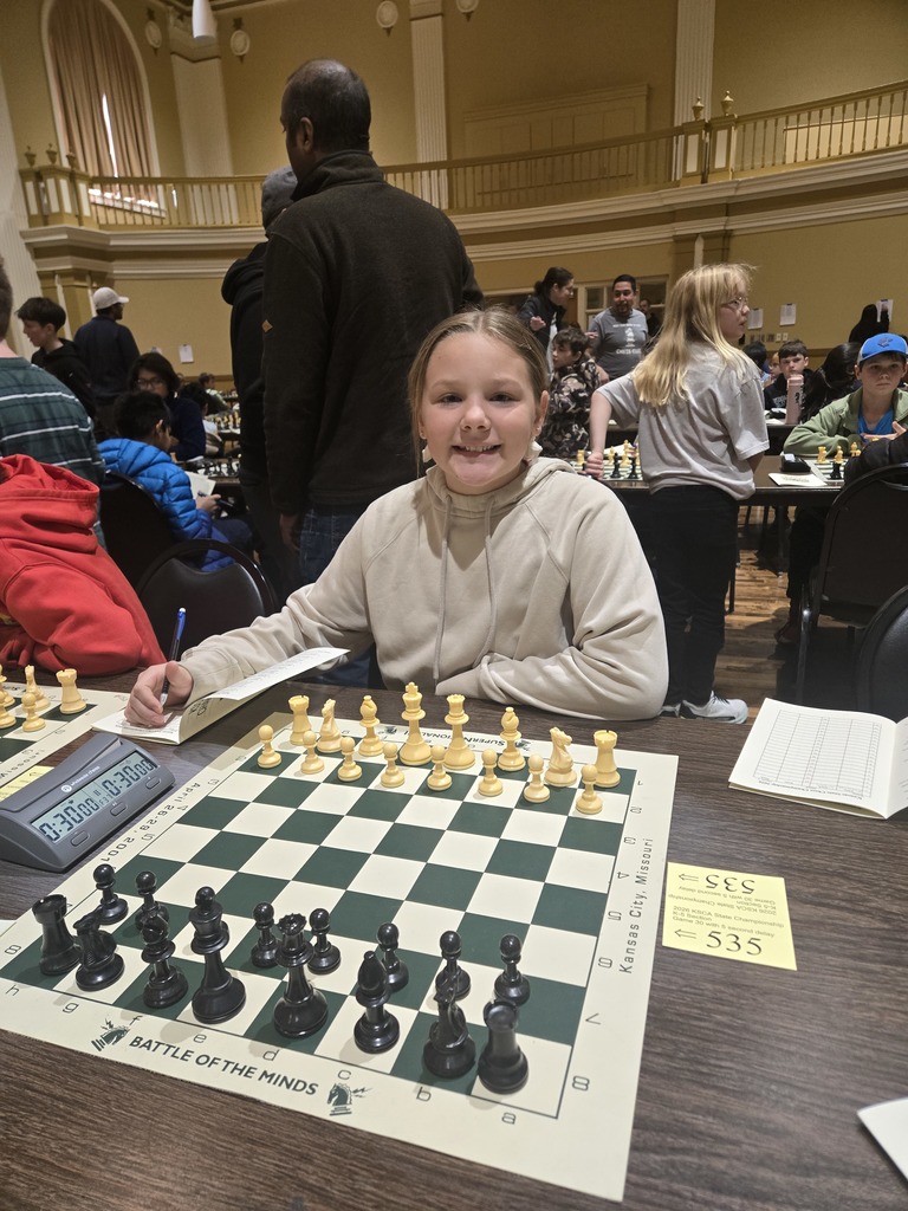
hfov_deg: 58.9
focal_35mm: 23
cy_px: 606
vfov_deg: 73.9
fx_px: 804
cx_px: 454
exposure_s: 1/120
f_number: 1.8
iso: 320
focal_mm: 5.4
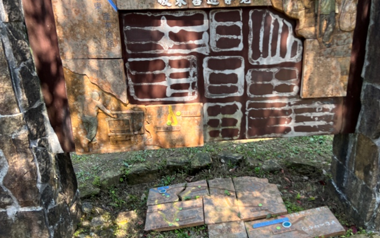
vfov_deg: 39.3
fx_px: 331
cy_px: 98
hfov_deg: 59.5
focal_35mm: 32
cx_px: 213
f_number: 1.5
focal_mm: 5.7
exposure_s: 1/1209
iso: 50
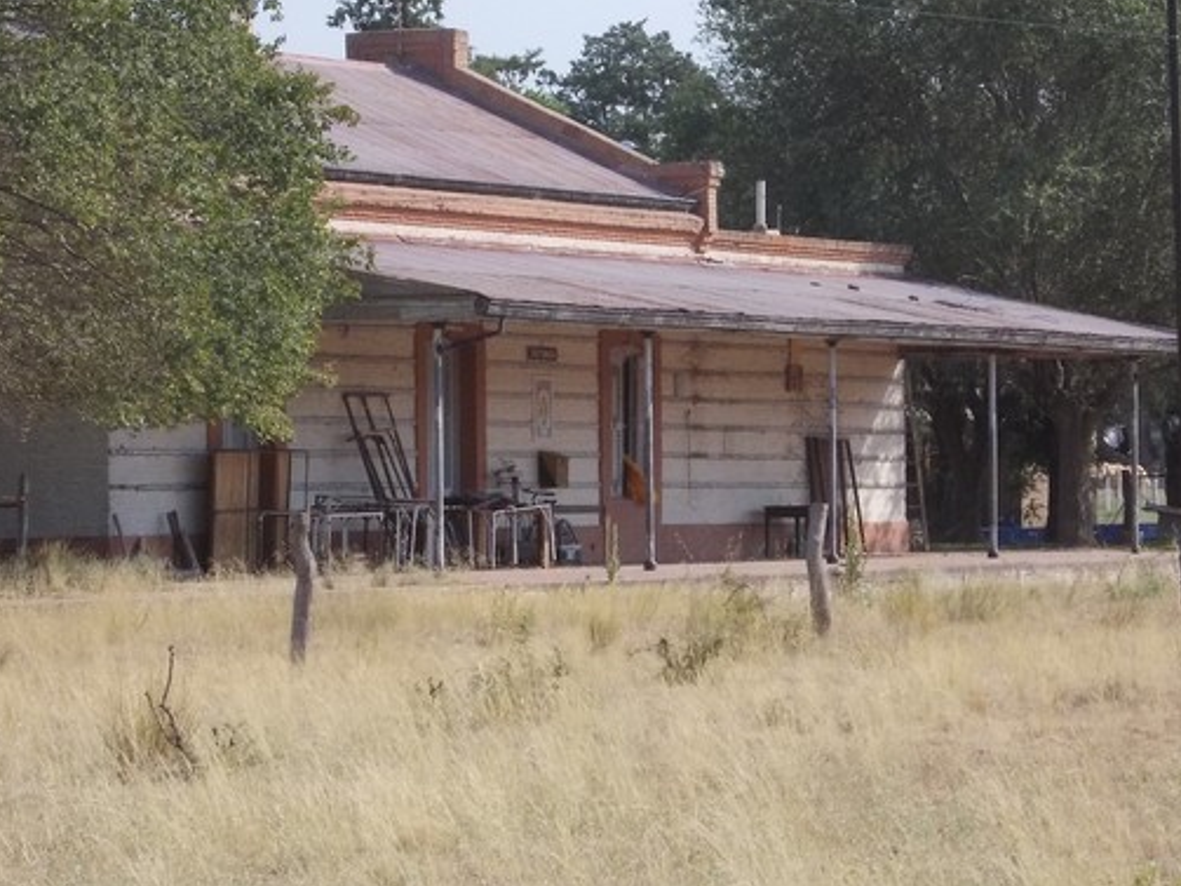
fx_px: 5867
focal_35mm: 172
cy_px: 442
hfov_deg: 11.5
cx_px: 657
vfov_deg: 8.6
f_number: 5.8
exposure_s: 1/500
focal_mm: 16
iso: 140
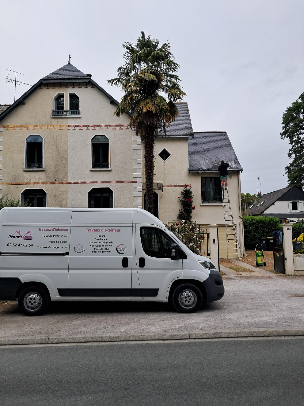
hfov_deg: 51.4
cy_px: 203
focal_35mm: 27
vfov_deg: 65.3
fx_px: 316
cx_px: 152
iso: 50
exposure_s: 1/258
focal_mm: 4
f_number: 1.8
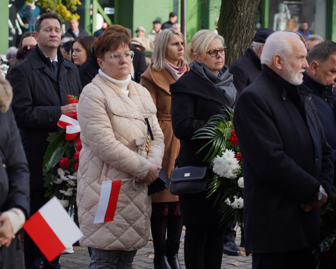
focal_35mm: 128
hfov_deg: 15.0
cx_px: 171
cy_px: 139
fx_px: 1273
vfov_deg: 12.1
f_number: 4
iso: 100
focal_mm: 105
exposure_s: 1/200
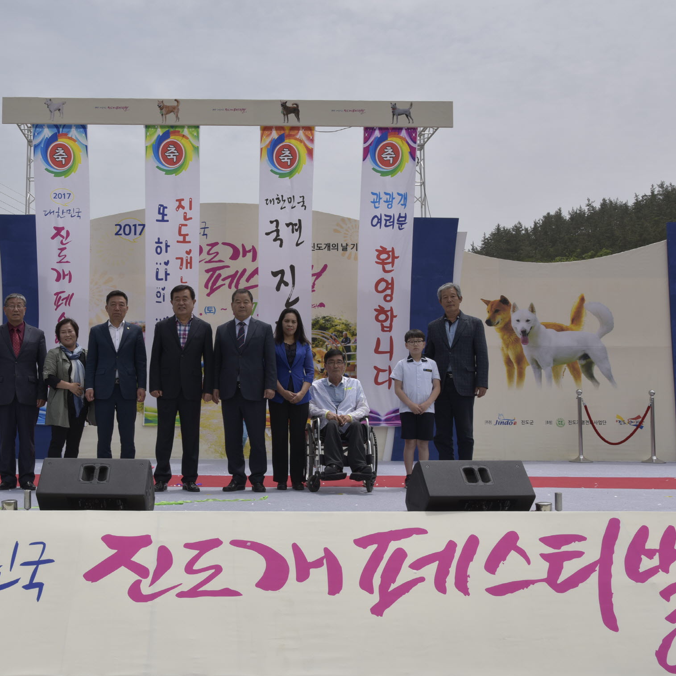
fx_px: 884
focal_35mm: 40
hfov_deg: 41.2
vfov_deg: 41.9
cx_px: 213
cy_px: 342
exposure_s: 1/200
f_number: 13
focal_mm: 31
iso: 100
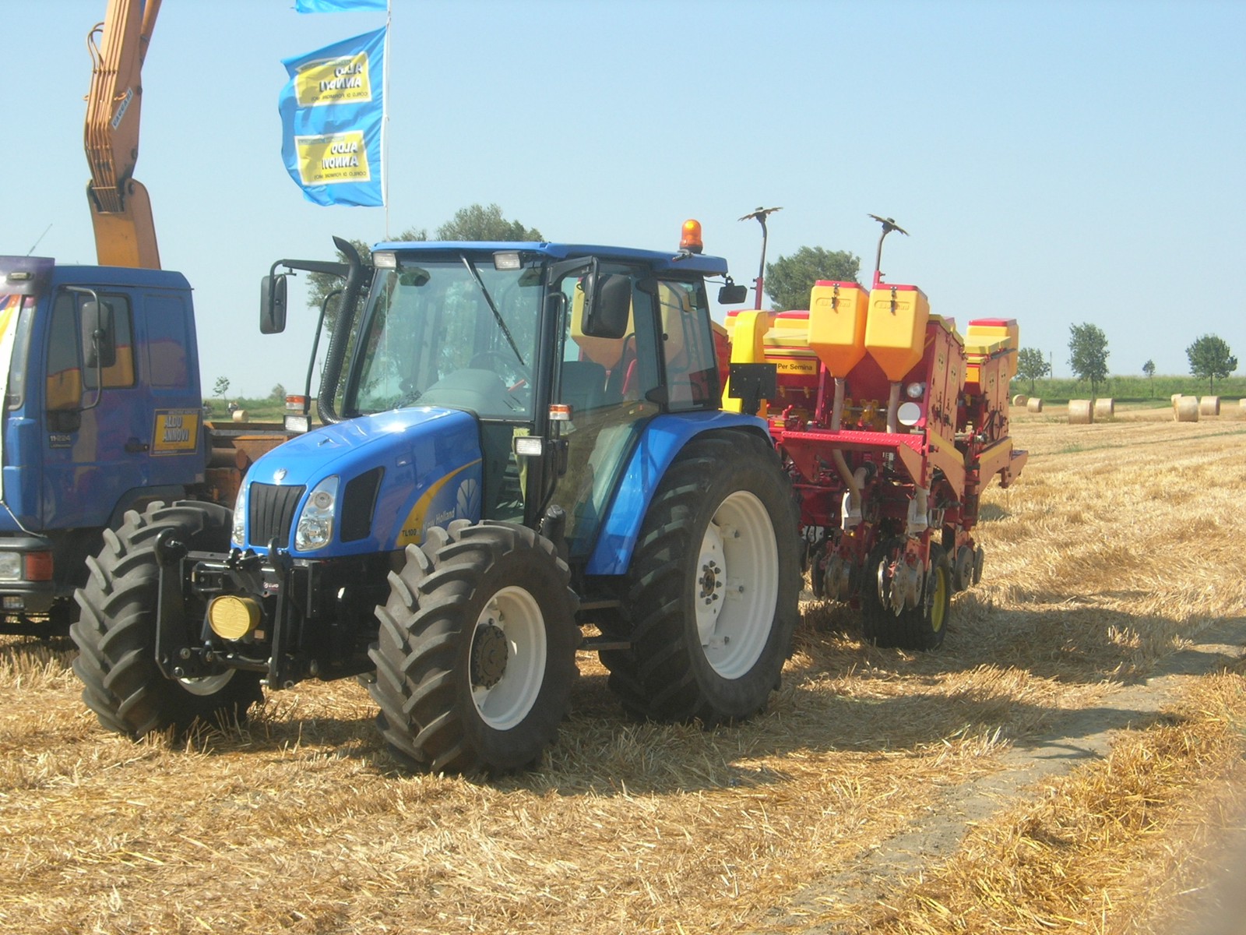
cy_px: 468
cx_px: 623
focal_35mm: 72
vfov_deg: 20.4
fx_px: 2592
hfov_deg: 27.0
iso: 64
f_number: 6.3
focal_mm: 14.9
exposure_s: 1/221
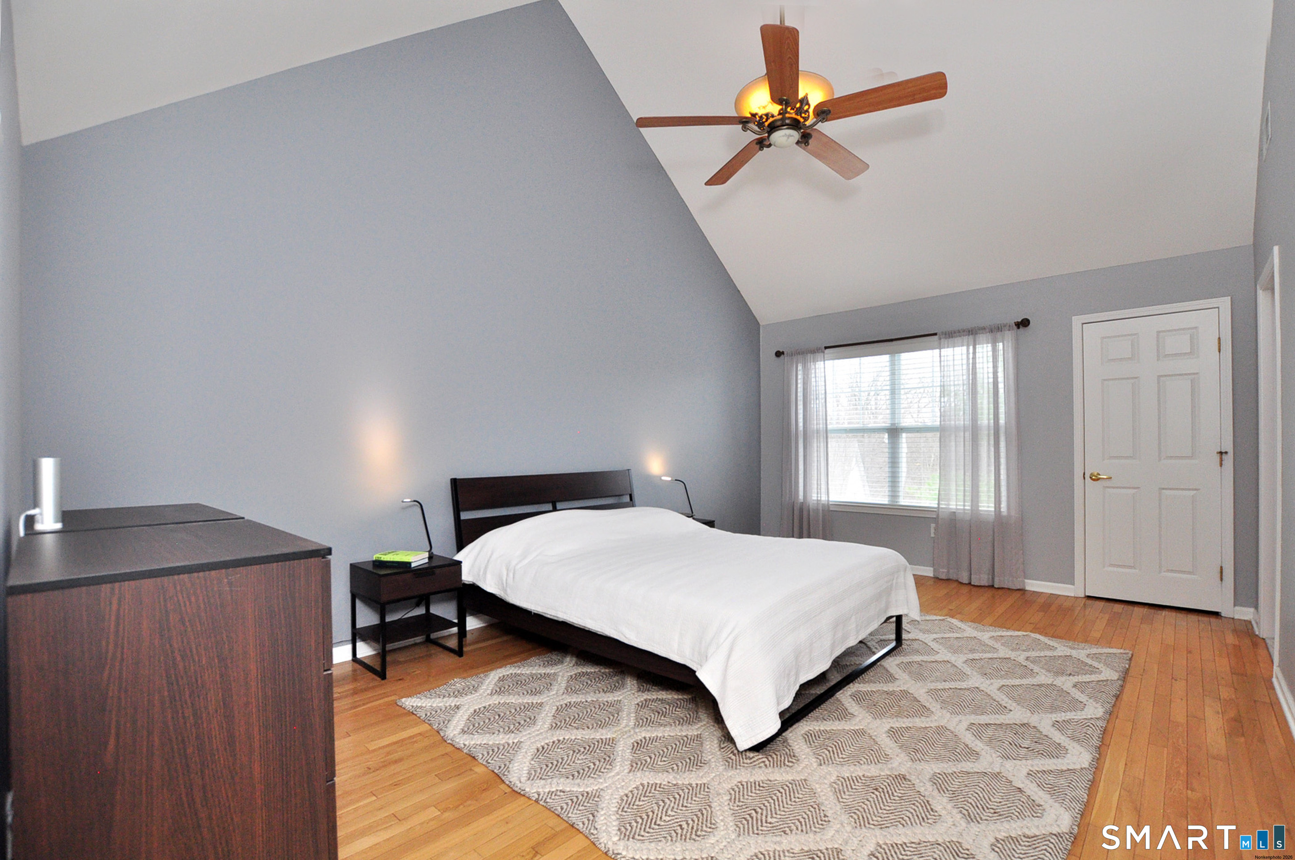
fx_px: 539
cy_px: 430
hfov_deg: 100.5
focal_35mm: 15
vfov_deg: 77.2
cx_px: 648
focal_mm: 10
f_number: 4.5
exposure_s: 1/100
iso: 1000
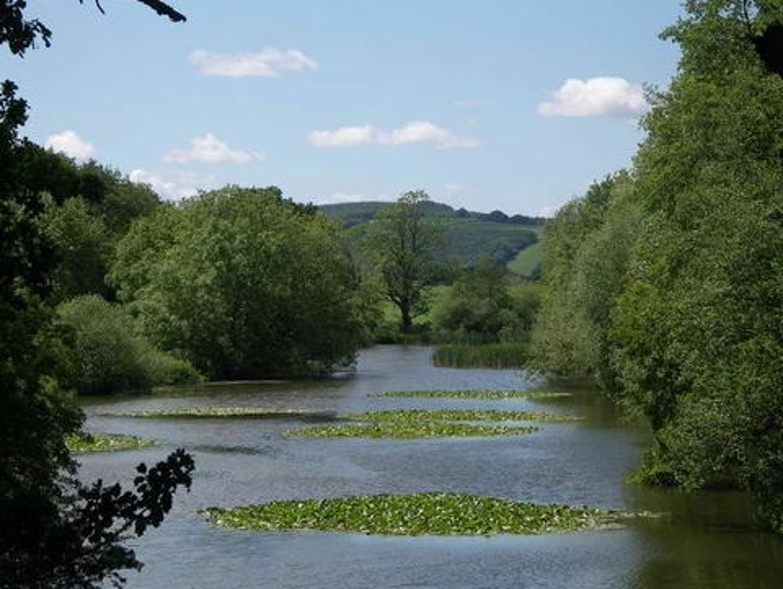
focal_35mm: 134
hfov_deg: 14.7
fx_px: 3034
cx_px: 392
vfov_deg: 11.1
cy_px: 294
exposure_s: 1/200
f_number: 7.8
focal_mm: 27.8
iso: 80
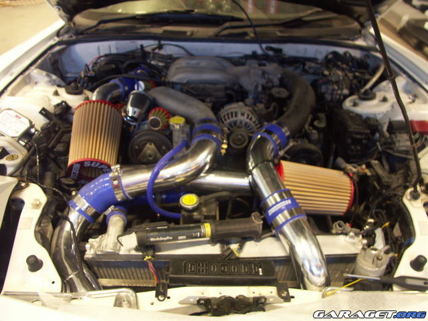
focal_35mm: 28
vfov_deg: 49.7
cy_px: 160
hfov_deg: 63.4
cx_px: 214
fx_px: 346
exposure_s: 1/10
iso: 200
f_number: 2.8
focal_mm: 7.21
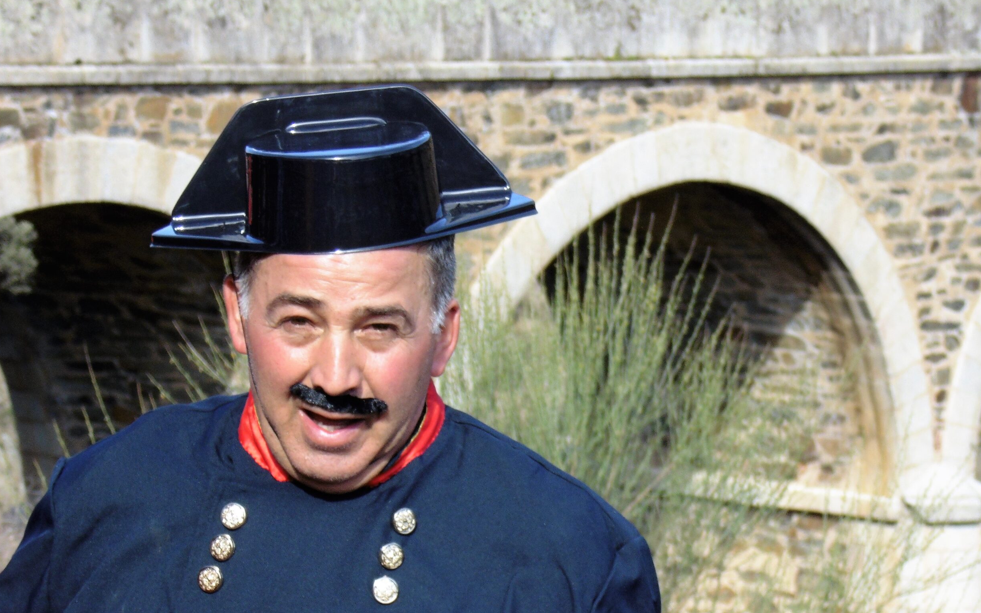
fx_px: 4251
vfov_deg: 8.2
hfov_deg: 13.2
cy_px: 366
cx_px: 506
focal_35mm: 159
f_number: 5.1
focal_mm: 26.3
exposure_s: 1/250
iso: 100
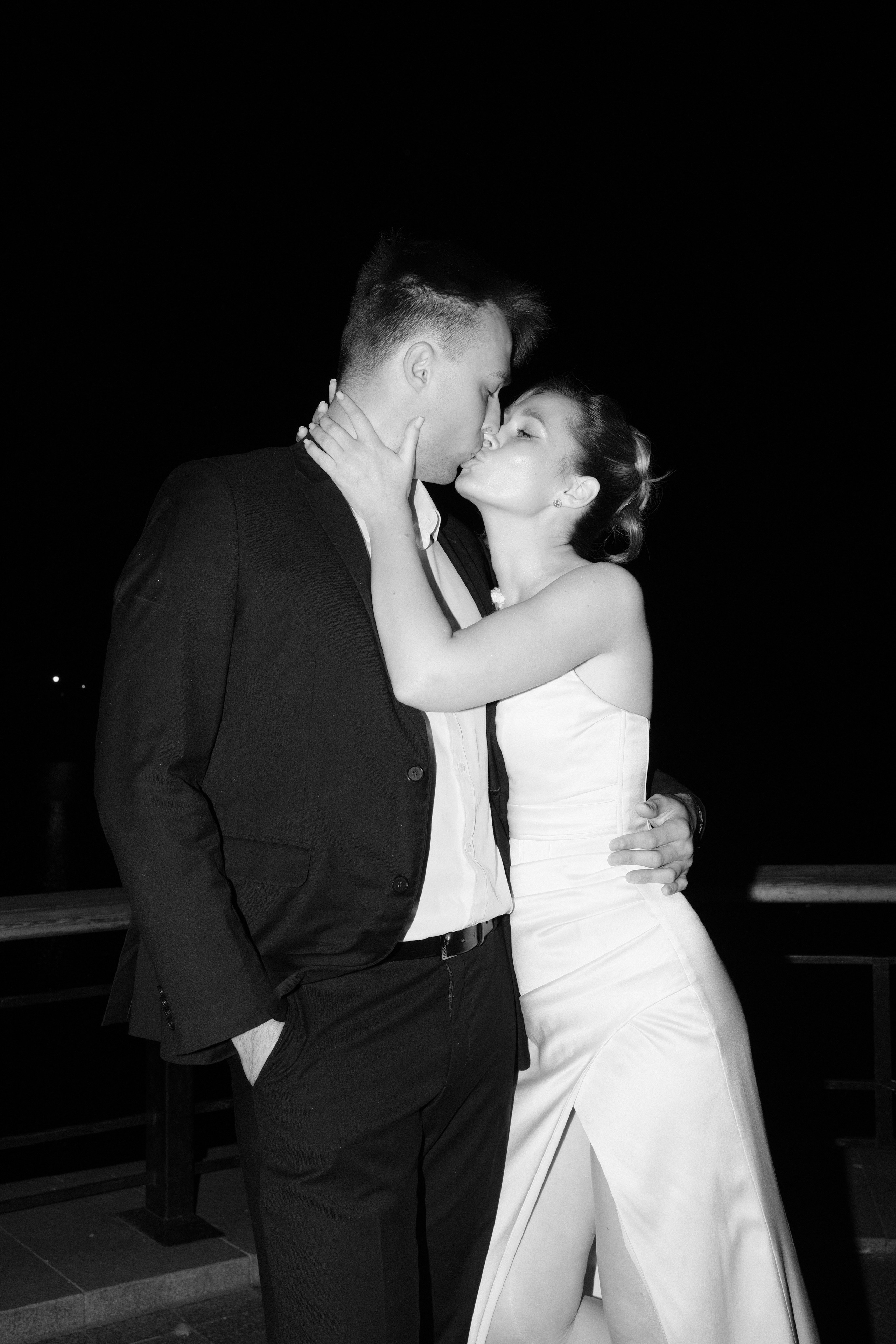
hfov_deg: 32.6
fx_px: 1531
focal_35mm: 41
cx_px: 448
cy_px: 672
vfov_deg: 47.4
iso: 640
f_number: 6.4
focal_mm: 27
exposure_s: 1/160
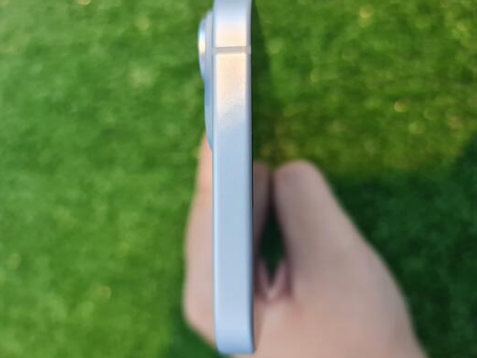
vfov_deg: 48.2
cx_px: 237
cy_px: 165
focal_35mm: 29
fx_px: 400
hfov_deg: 61.6
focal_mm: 7
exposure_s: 1/100
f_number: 1.8
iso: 160
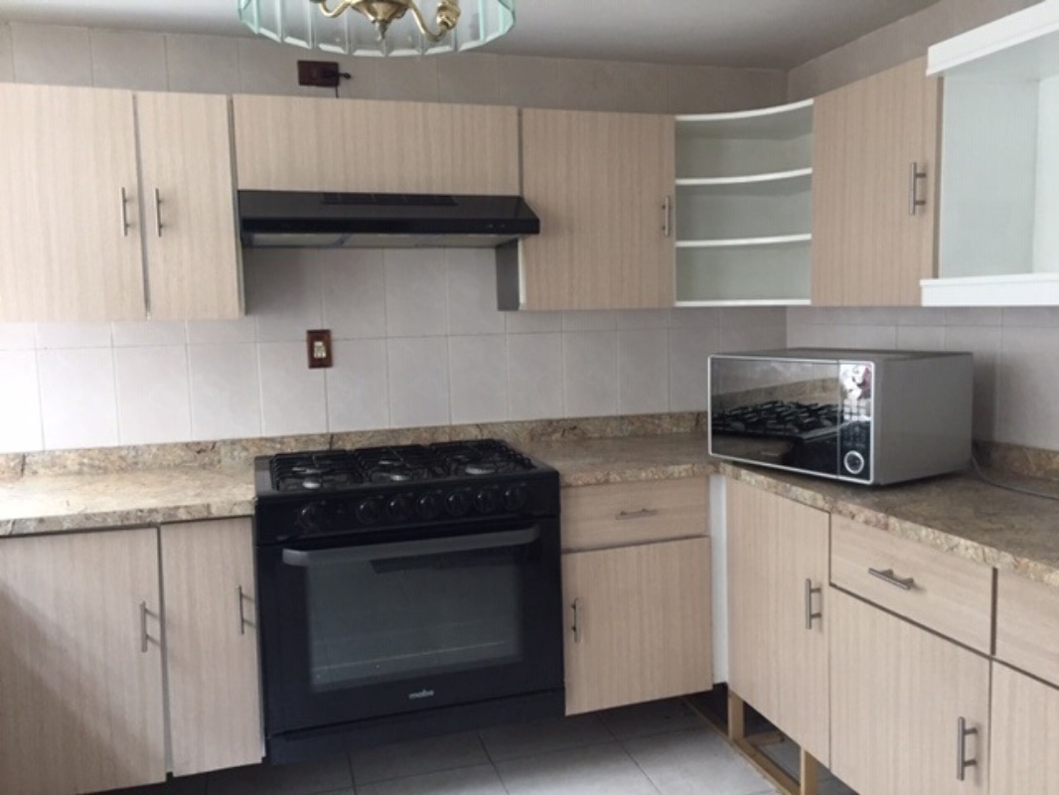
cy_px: 398
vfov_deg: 48.2
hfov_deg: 61.6
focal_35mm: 29
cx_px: 530
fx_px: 887
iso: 200
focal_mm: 4.15
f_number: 2.2
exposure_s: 1/30
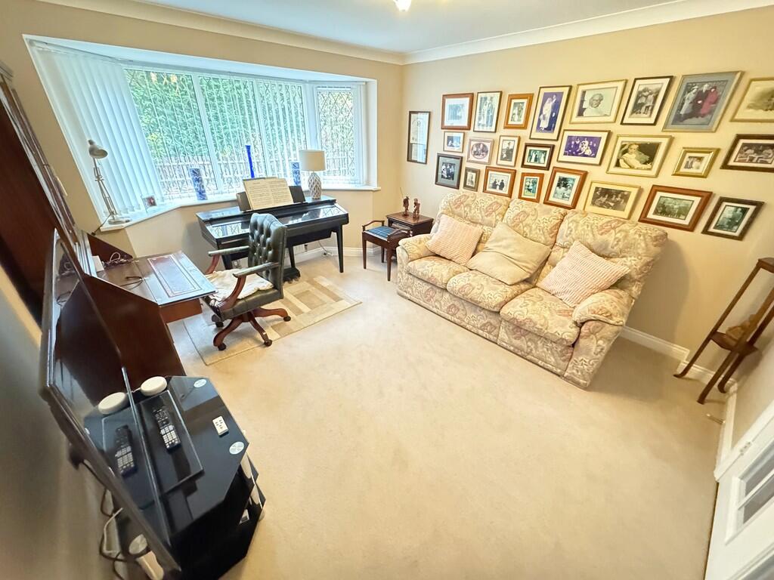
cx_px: 387
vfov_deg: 85.7
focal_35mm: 14
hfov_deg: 102.1
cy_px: 290
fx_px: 313
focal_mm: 2.22
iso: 2000
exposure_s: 1/25
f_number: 2.2
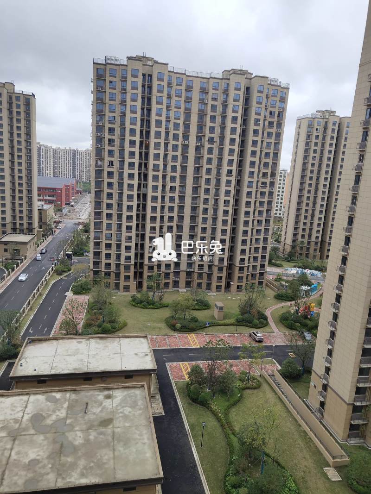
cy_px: 247
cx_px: 186
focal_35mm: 30
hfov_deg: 46.8
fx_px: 429
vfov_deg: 60.0
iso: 50
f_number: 1.79
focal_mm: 4.35
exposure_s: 1/490
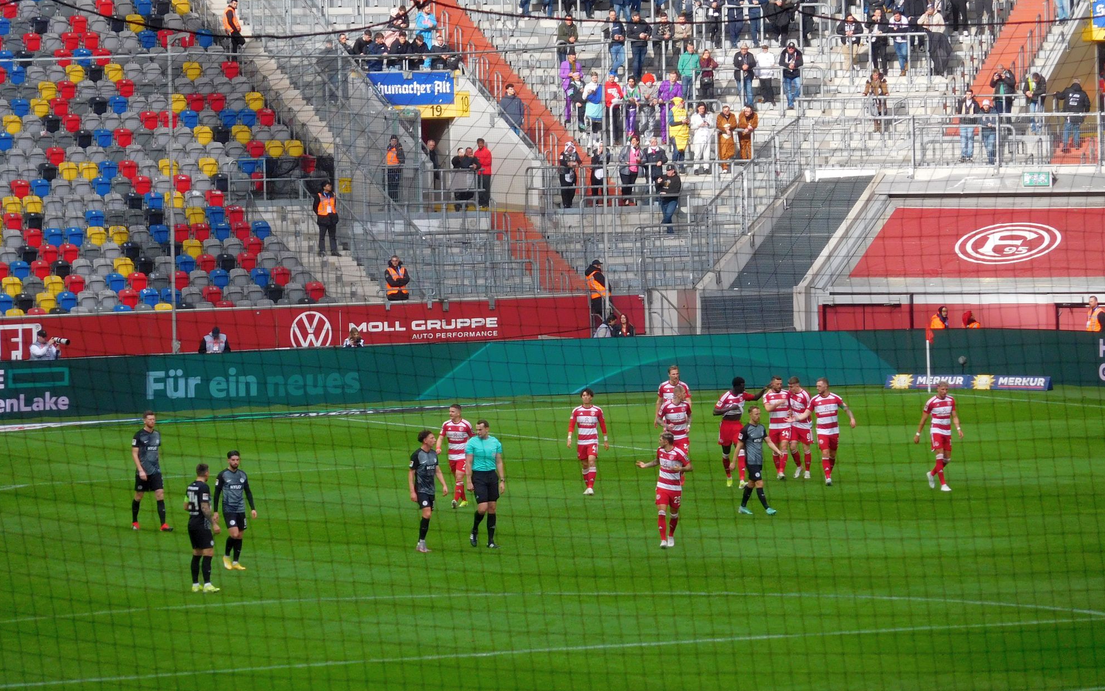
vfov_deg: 6.2
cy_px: 365
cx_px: 552
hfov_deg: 9.8
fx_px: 6414
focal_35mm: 213
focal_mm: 35.7
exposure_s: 1/250
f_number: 5.4
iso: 220
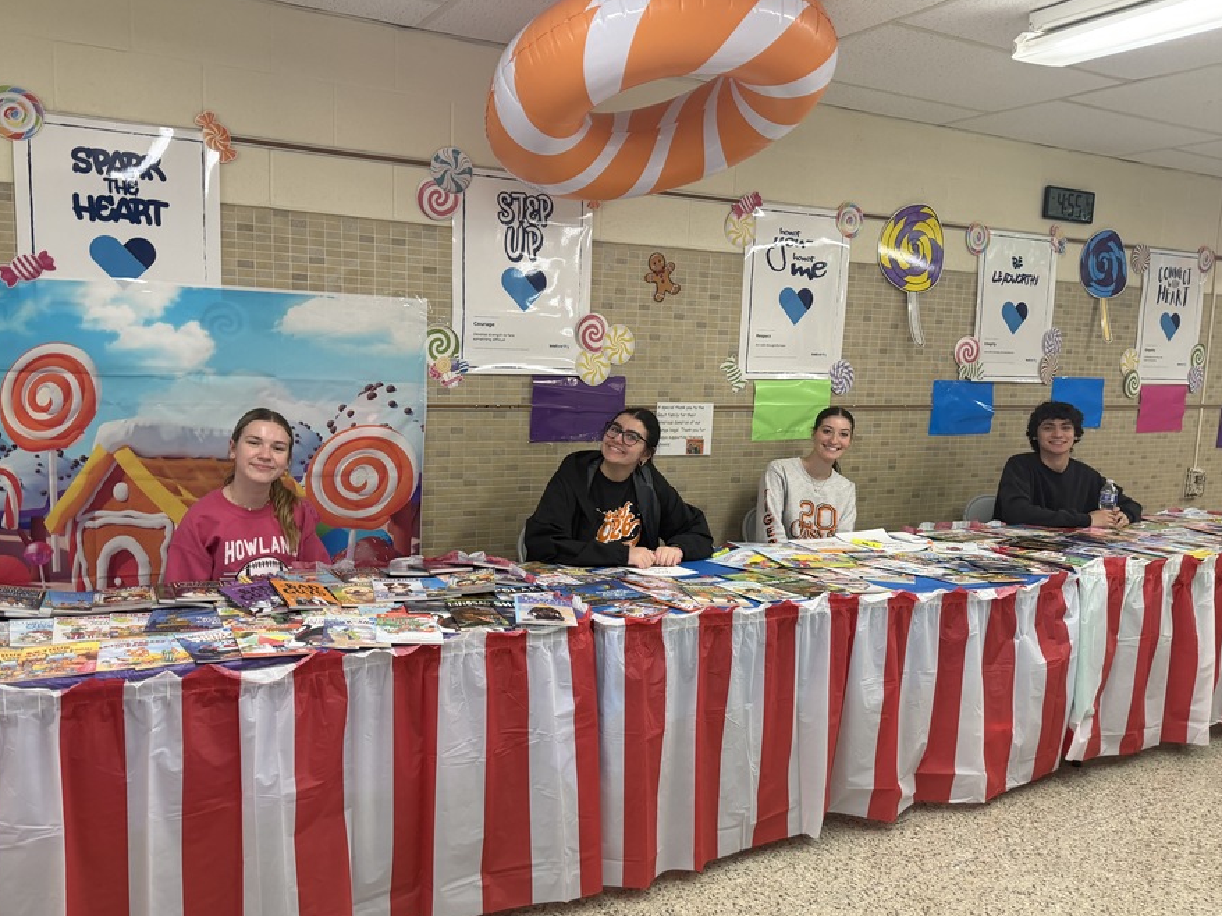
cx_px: 561
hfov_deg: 63.4
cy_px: 500
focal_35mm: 28
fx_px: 988
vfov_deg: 49.7
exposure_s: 1/60
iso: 200
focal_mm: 6.76
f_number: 1.78
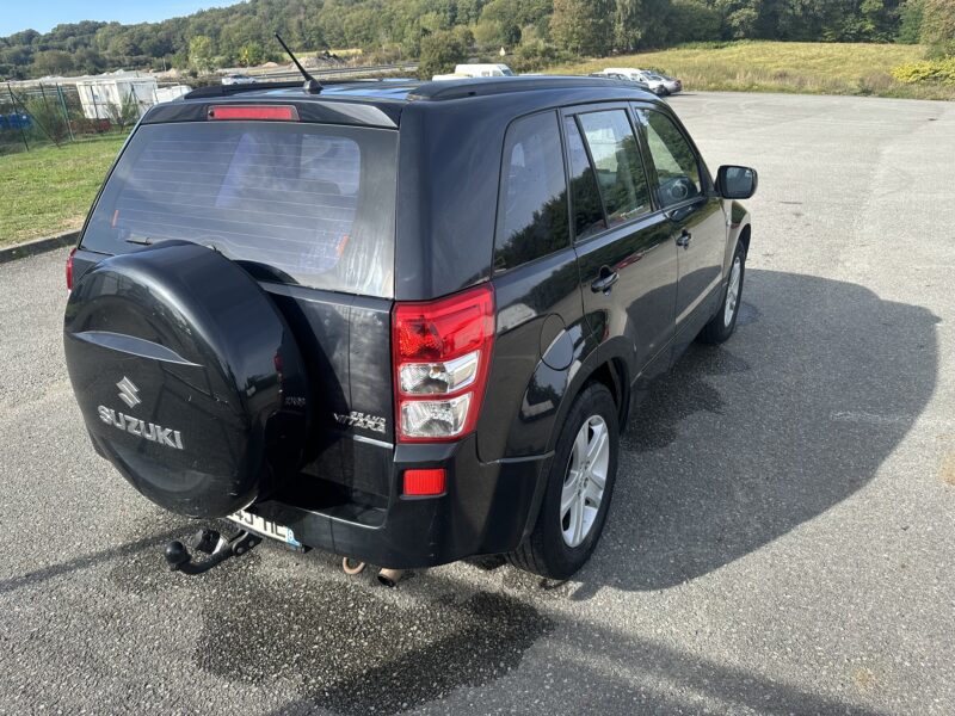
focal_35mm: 24
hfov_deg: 71.6
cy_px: 358
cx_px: 478
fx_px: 662
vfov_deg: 56.8
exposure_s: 1/1289
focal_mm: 6.86
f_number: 1.78
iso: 80
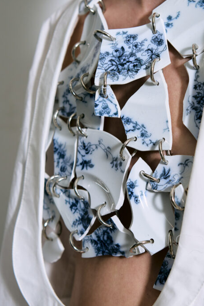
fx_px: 697
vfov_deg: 24.8
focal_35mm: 82
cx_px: 143
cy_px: 145
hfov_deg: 16.6
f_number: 4
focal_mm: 55
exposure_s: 1/200
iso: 400
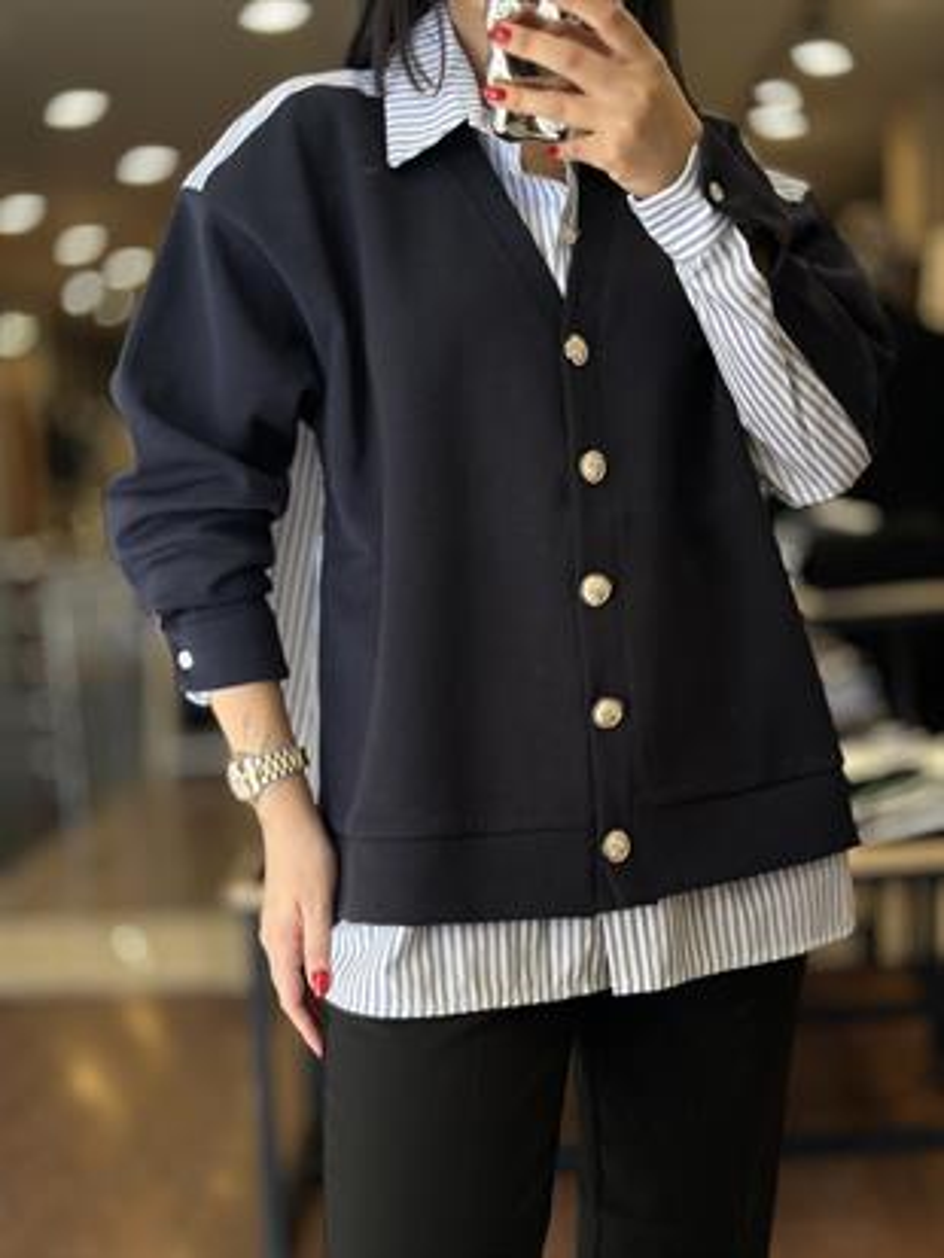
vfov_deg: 39.6
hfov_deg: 30.3
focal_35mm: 48
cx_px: 472
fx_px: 1744
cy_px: 629
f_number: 1.78
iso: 125
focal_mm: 6.86
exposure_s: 1/166
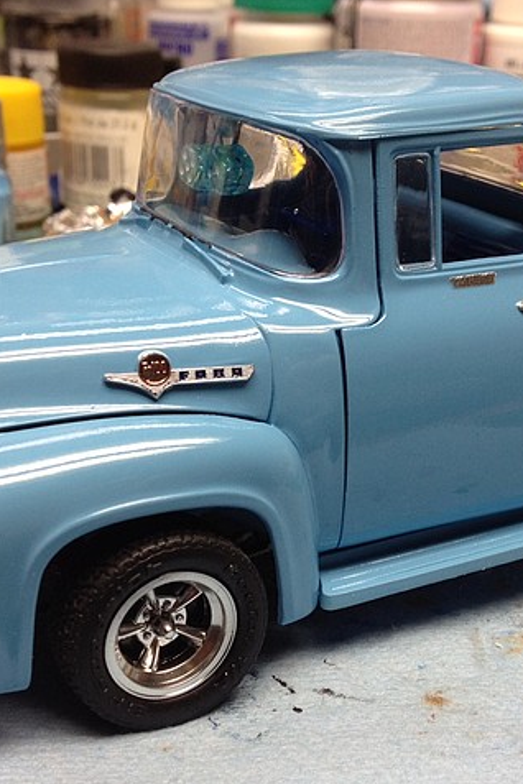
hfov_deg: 22.2
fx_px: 1329
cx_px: 337
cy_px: 436
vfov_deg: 32.9
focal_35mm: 61
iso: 80
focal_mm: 4.28
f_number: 2.4
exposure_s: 1/40
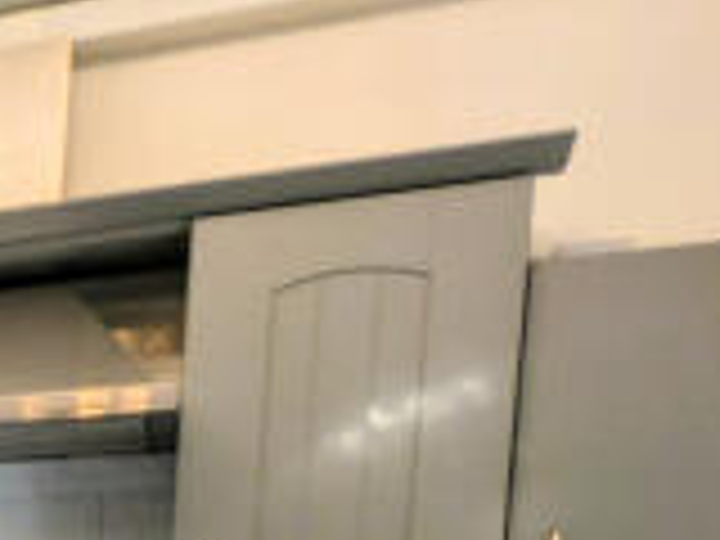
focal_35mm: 77
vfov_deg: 16.9
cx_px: -1156
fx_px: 1602
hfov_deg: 13.7
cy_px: 871
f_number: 1.95
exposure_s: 1/100
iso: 46
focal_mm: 2.23
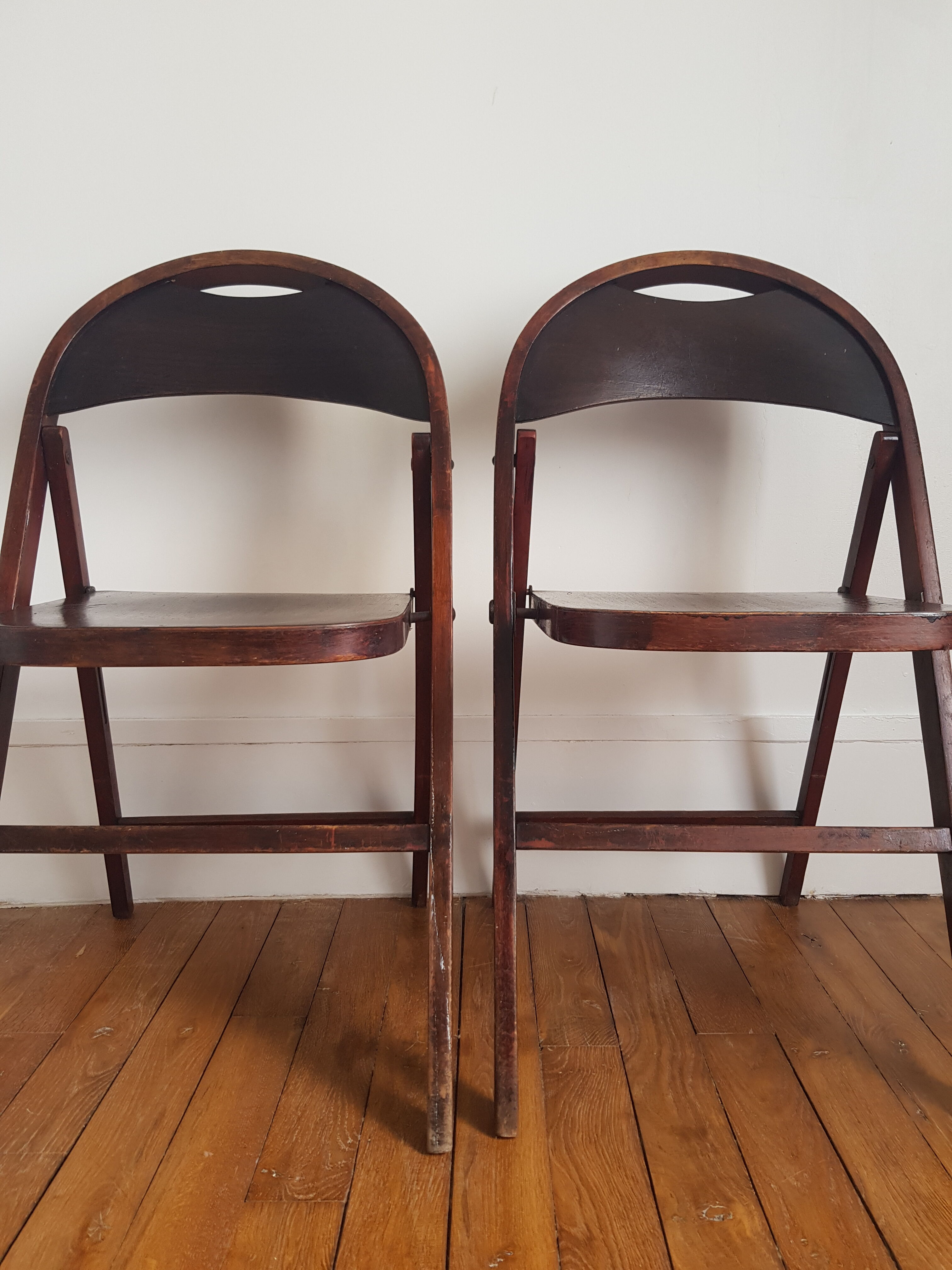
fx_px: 953
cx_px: 476
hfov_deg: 53.1
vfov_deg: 67.3
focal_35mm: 26
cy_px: 635
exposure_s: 1/50
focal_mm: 4.2
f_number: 1.7
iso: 80
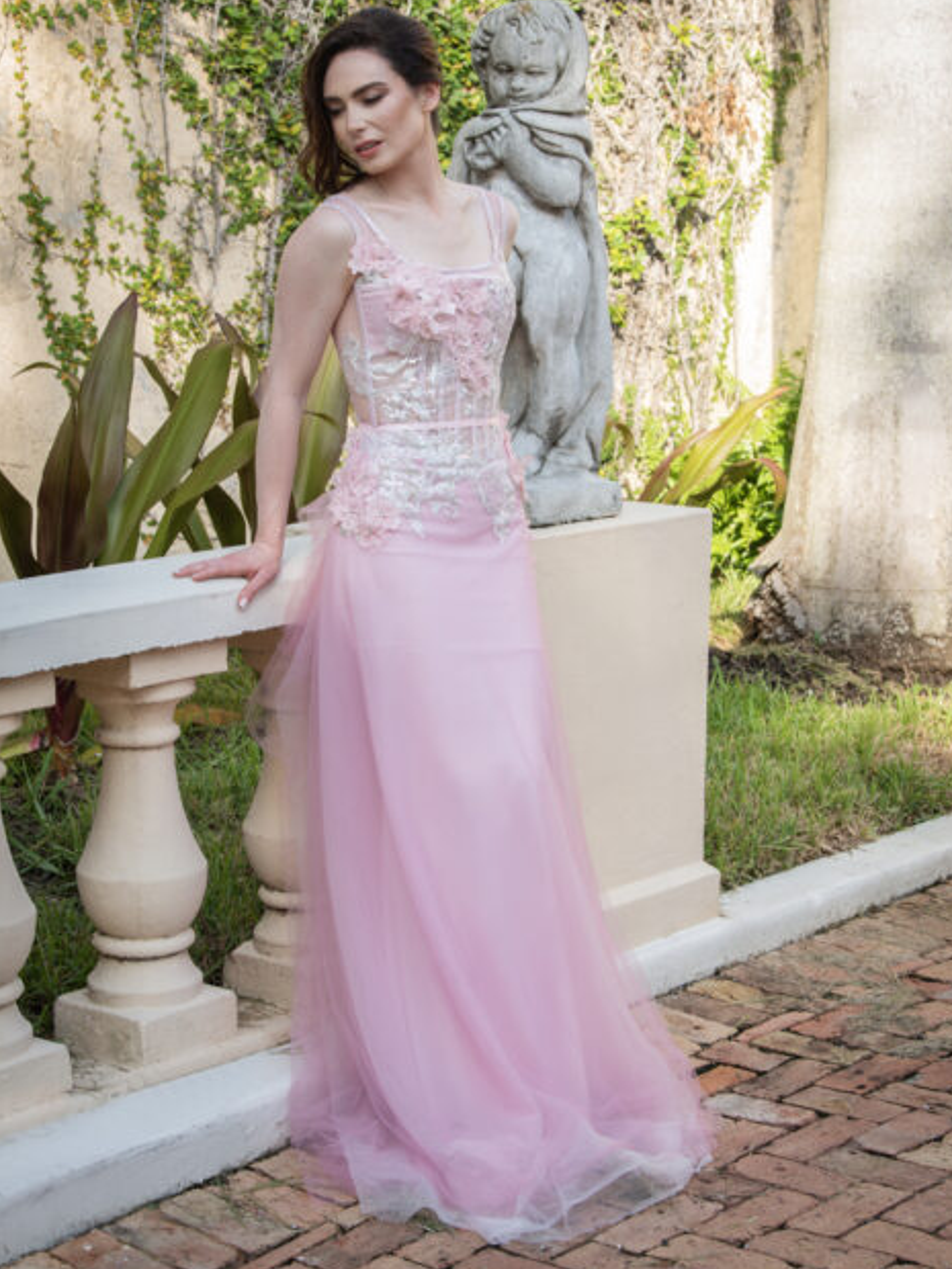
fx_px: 2824
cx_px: 480
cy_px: 579
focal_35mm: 77
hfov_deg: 19.1
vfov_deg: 25.3
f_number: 7.1
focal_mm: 70
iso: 160
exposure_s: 1/100
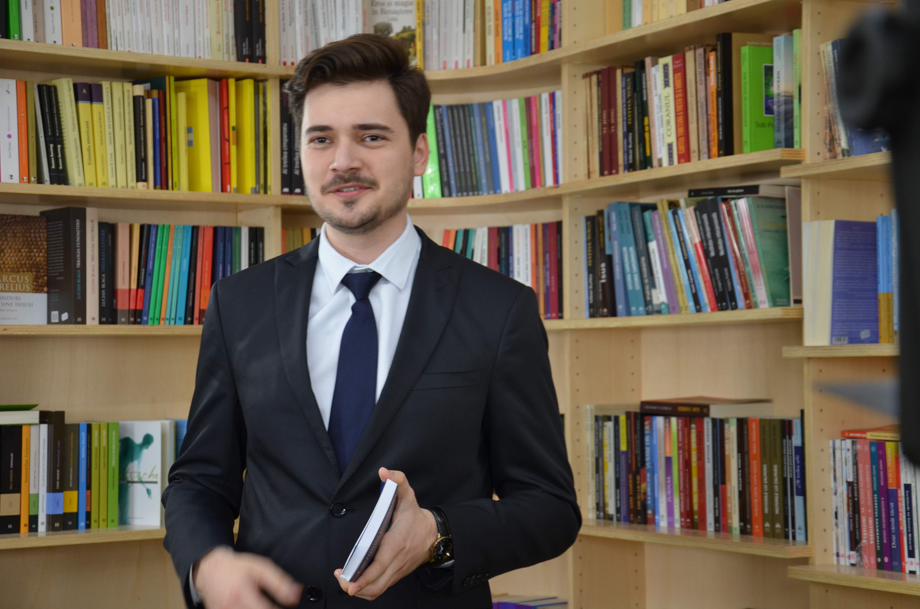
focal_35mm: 78
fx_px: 1989
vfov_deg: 17.4
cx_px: 460
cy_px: 304
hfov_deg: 26.0
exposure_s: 1/60
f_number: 5
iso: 560
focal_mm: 52
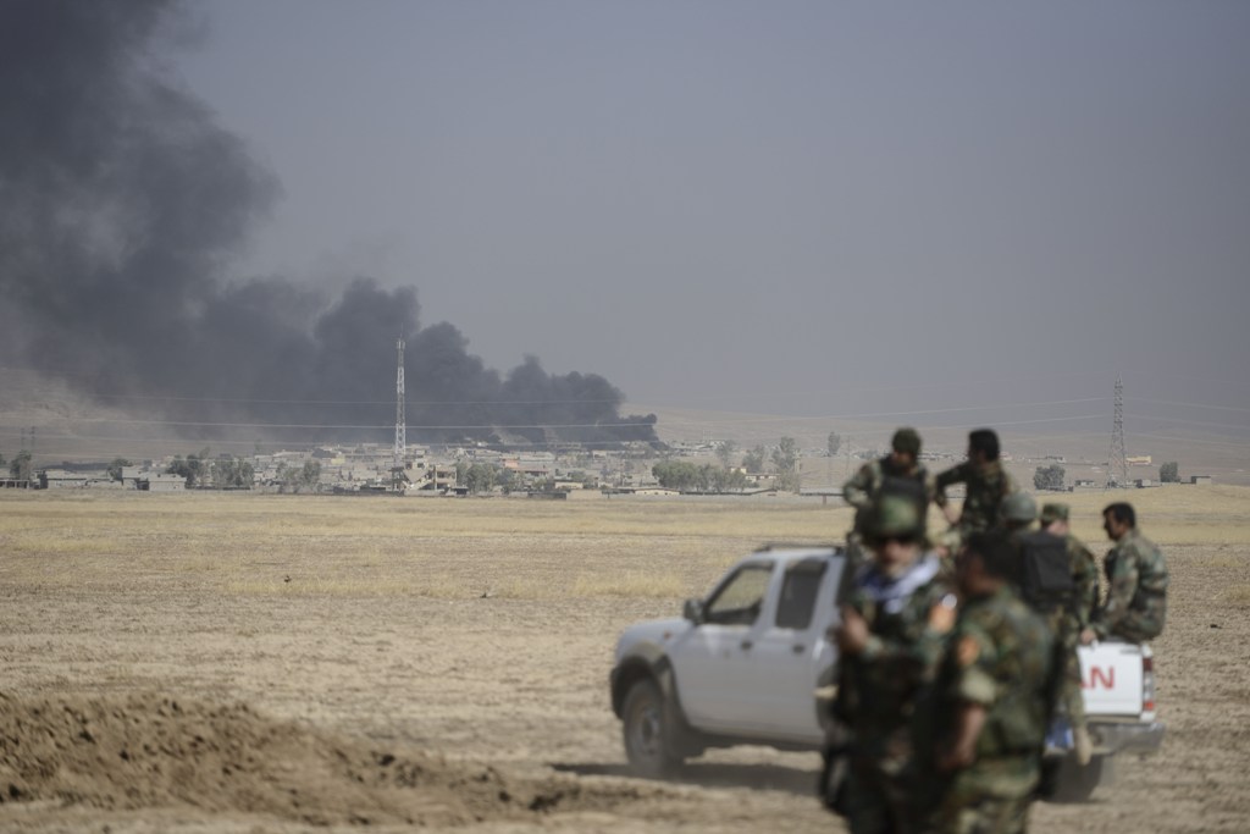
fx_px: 5903
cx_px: 625
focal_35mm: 170
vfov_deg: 8.1
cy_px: 417
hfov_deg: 12.1
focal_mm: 170
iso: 100
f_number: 3.2
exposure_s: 1/2500
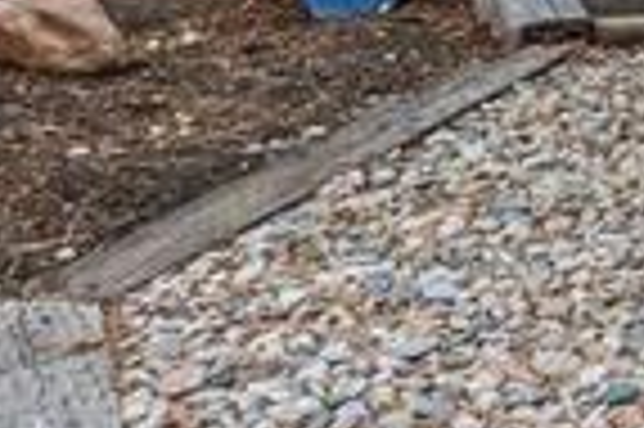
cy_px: -257
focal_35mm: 100
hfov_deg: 15.7
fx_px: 1787
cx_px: 1329
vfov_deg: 12.8
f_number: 8
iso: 500
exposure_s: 1/50
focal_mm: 14
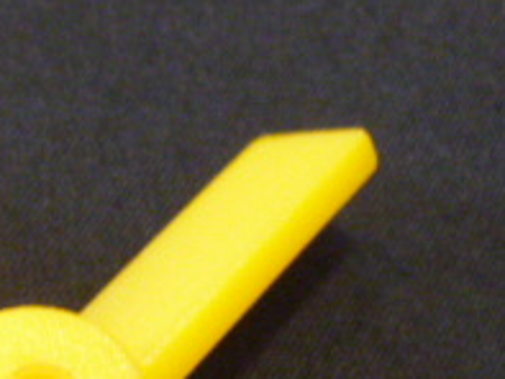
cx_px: 23
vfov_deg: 15.5
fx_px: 1328
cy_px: 487
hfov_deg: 20.9
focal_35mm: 91
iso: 800
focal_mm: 5
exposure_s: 1/30
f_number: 3.3
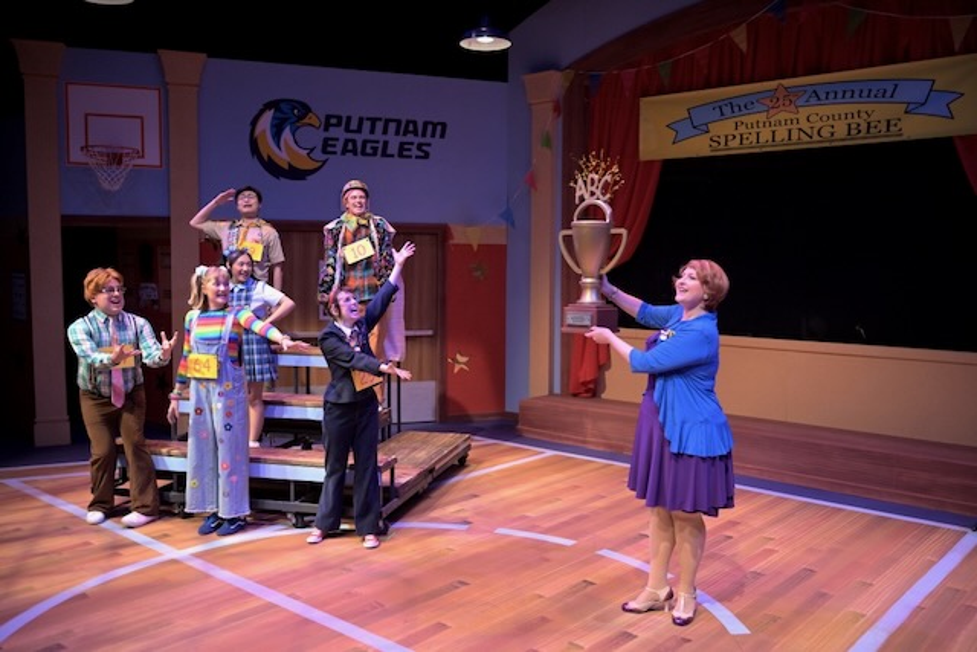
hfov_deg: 60.3
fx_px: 841
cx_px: 488
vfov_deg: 42.3
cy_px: 326
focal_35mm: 31
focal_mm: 31
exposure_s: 1/640
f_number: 2.8
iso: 800
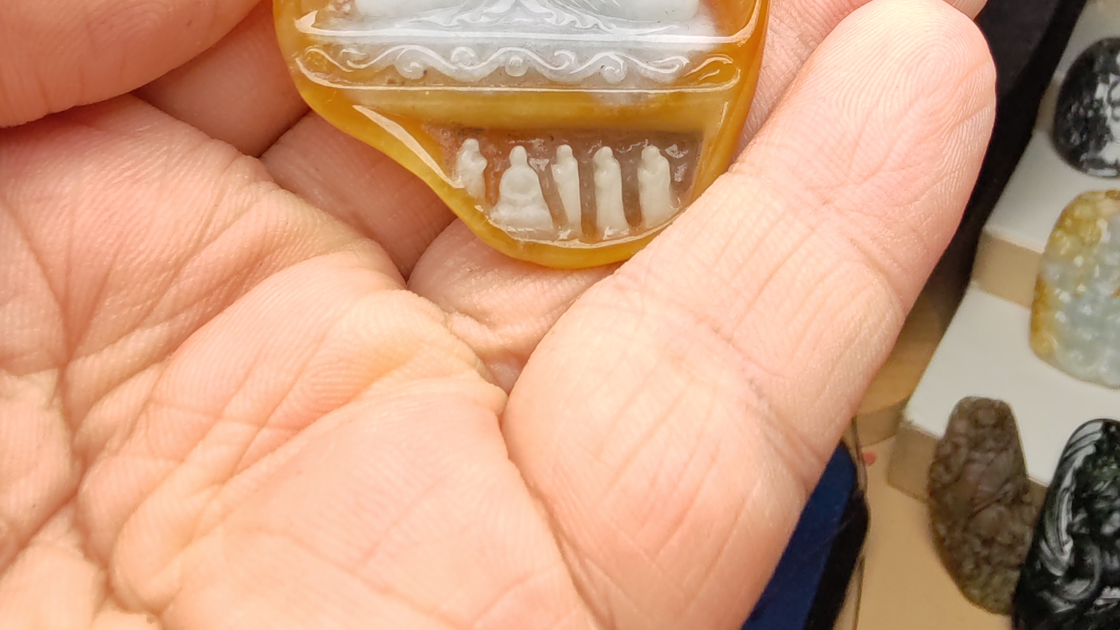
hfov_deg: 52.8
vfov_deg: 29.1
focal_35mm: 38
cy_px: -8
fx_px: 1128
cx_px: 559
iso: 50
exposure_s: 1/230
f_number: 2.2
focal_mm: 1.96
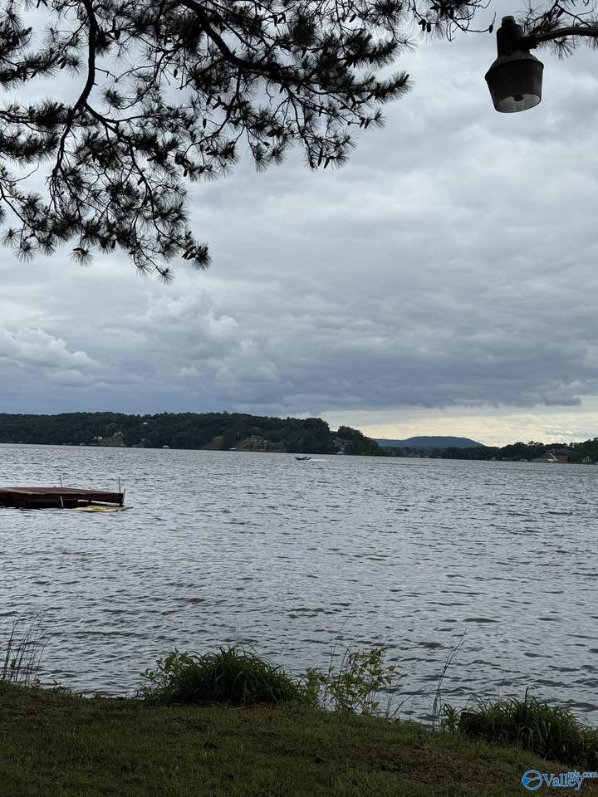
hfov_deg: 30.3
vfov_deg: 39.7
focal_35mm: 48
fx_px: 1106
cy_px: 398
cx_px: 299
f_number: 1.78
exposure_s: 1/5848
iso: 64
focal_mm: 6.76
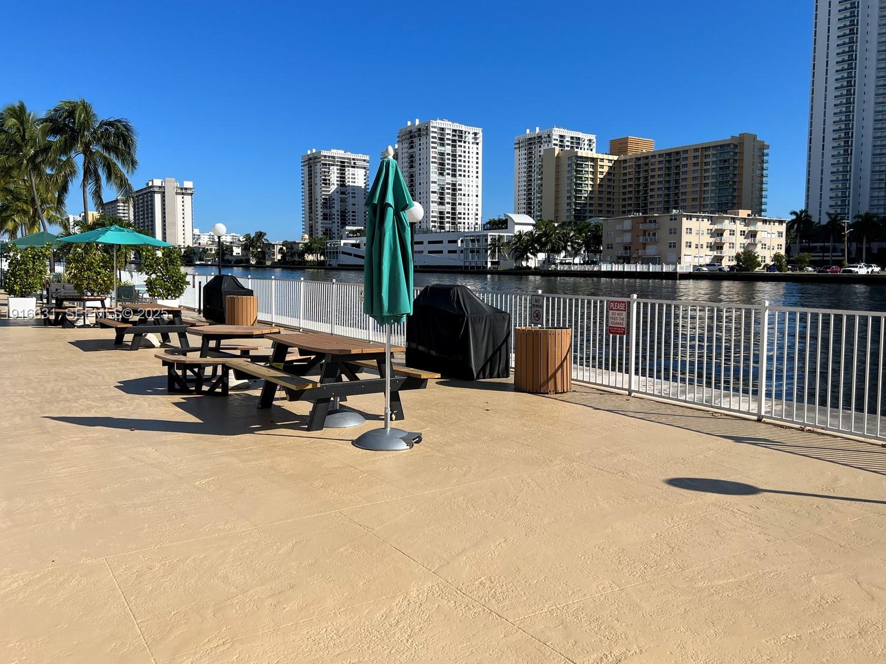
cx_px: 460
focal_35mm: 28
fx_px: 717
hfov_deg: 63.4
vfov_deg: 49.7
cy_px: 315
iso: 50
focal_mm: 5.7
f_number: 1.5
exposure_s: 1/6211
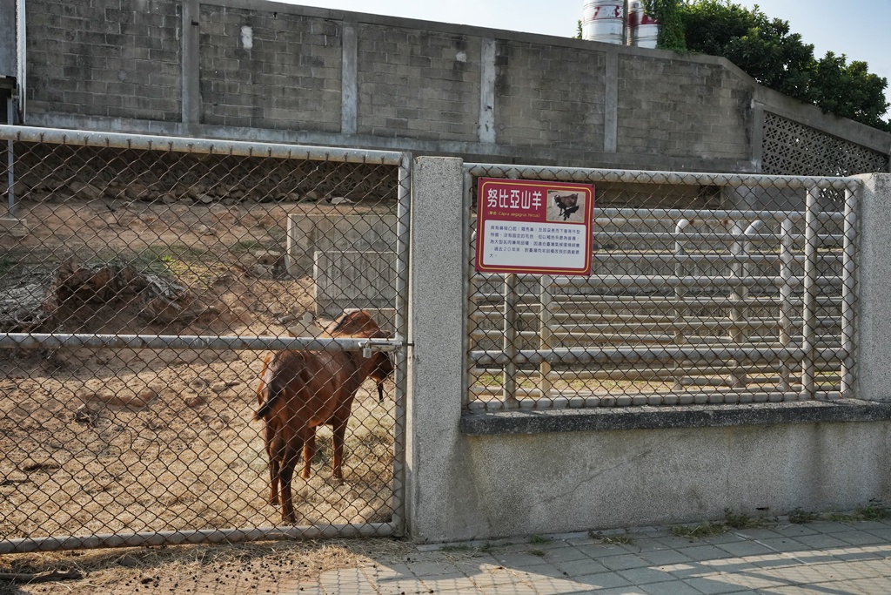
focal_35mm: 40
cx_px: 446
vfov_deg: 33.4
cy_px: 298
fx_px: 990
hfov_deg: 48.5
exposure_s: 1/3200
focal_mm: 40
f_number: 10
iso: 2500
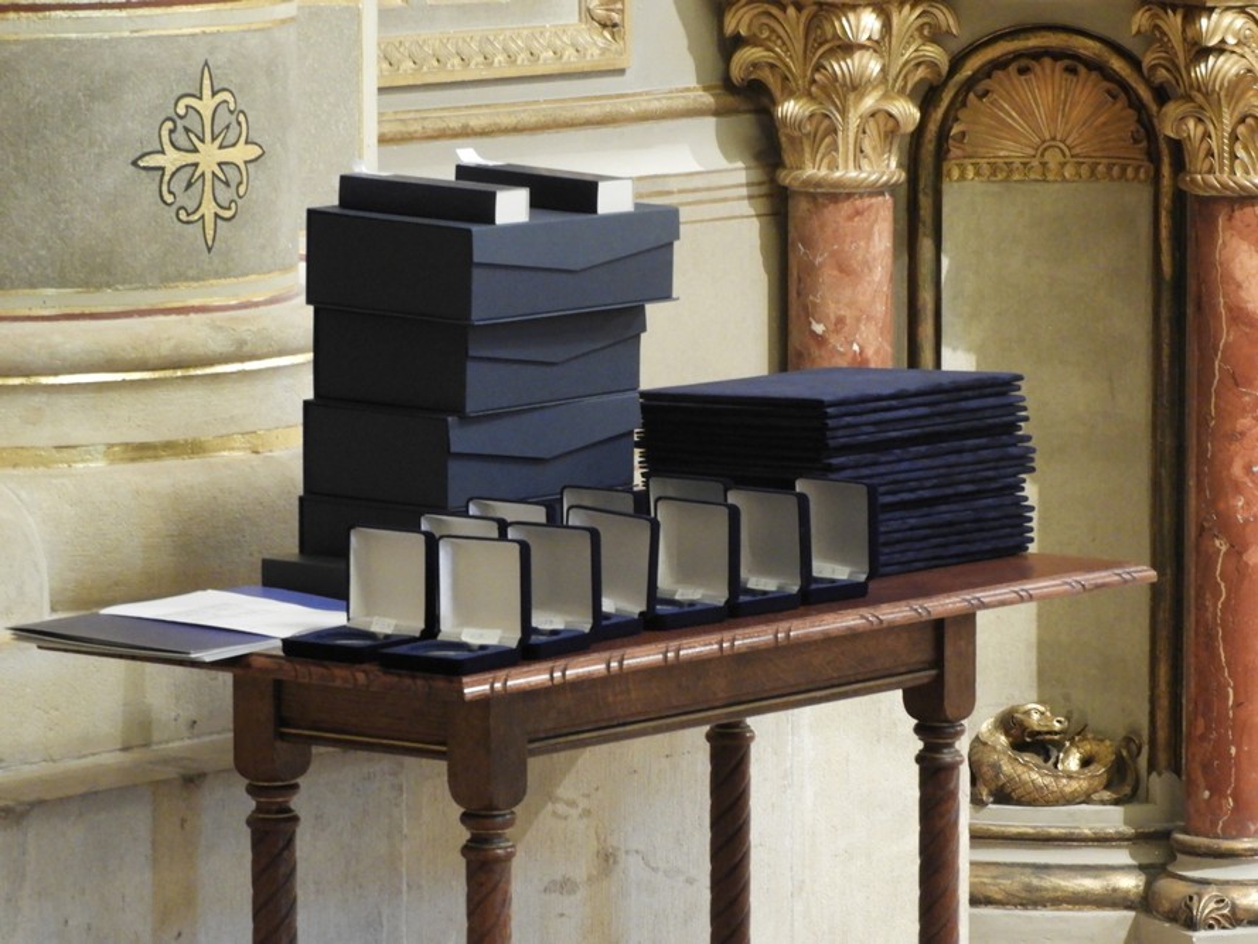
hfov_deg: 9.9
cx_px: 629
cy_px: 472
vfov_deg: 7.4
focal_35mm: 200
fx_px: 7269
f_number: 5.3
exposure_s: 1/5
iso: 800
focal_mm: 35.8
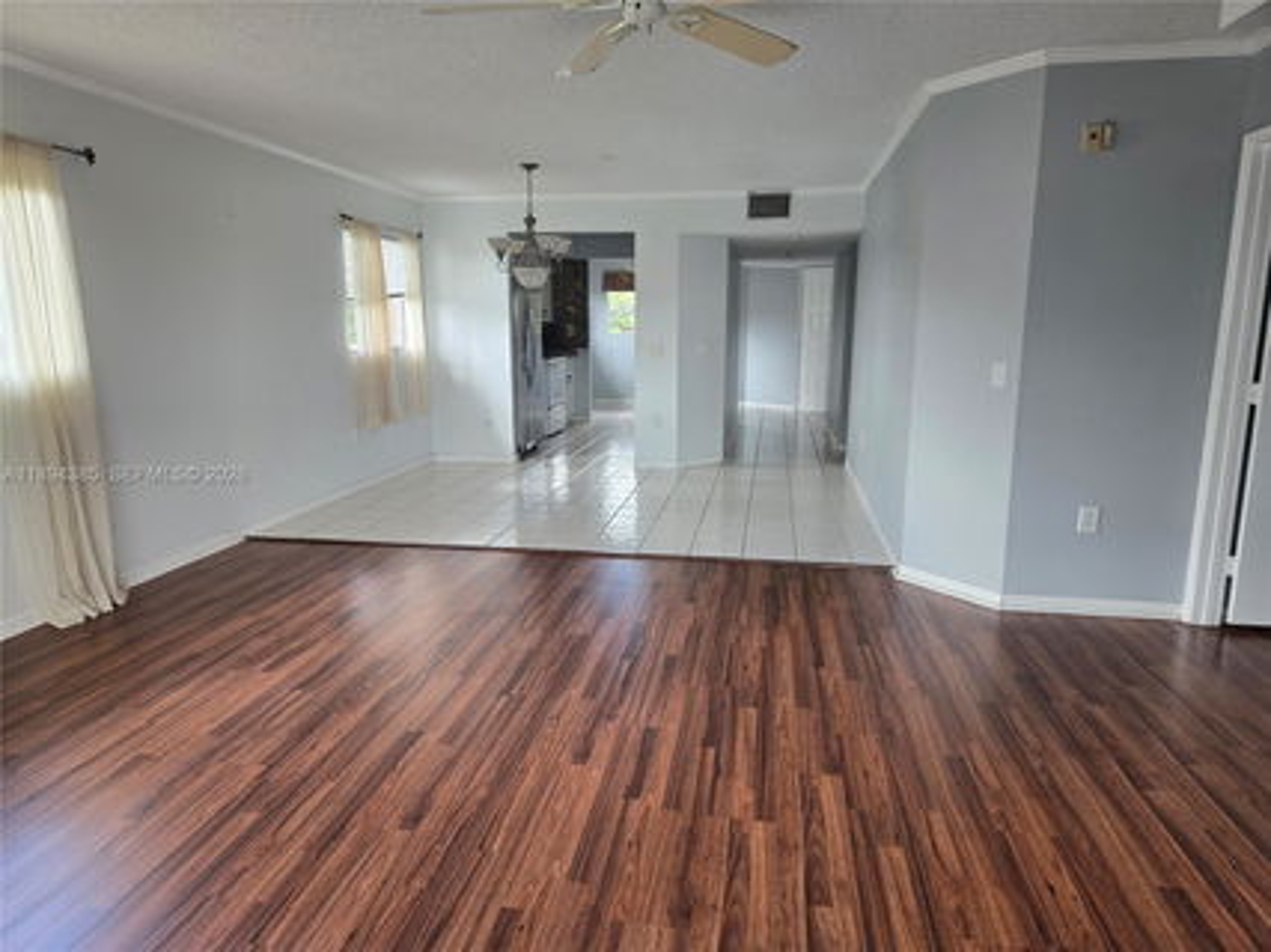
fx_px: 844
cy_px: 476
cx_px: 636
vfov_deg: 58.9
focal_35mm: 23
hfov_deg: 73.9
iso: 80
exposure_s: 1/120
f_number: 1.8
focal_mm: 5.4
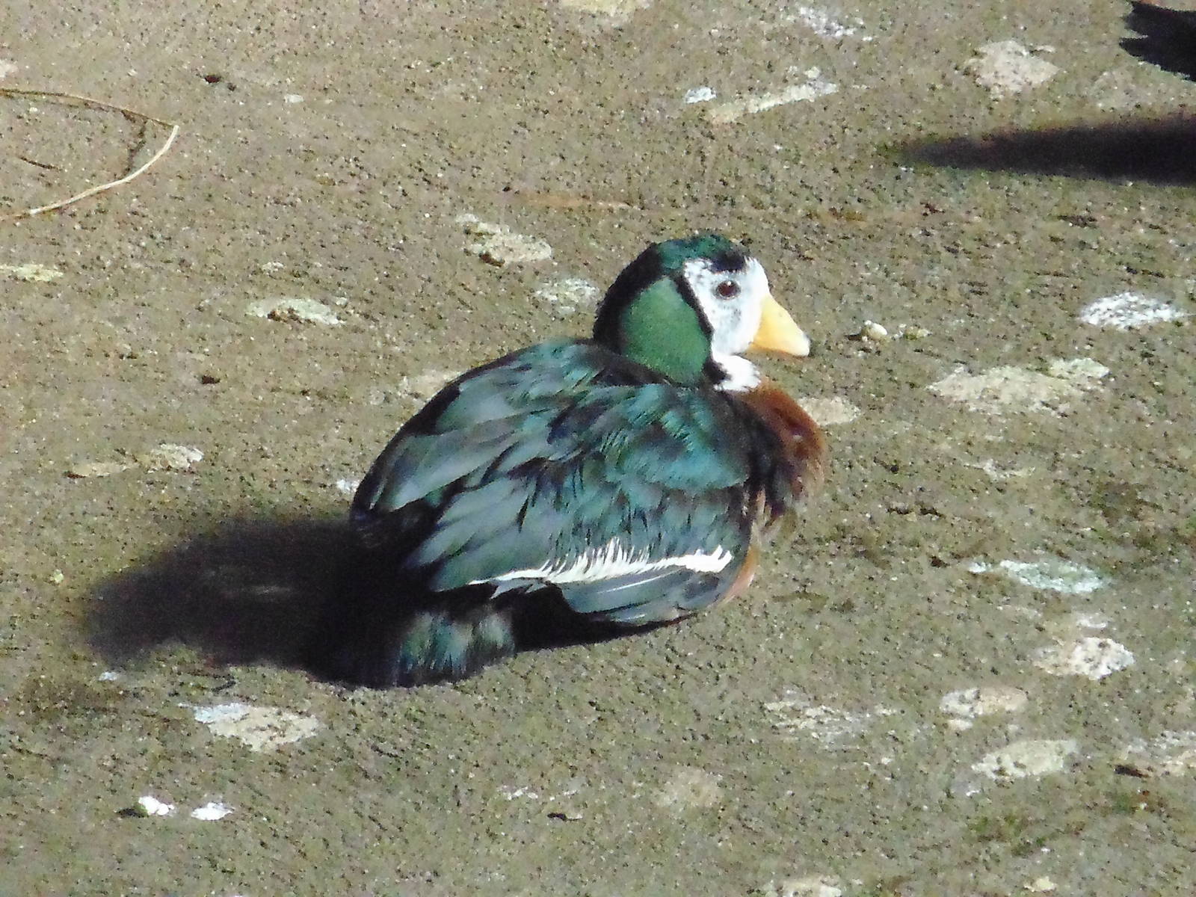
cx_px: 598
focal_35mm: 580
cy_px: 448
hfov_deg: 3.4
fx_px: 20039
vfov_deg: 2.6
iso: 800
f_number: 5.9
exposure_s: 1/80
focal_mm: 104
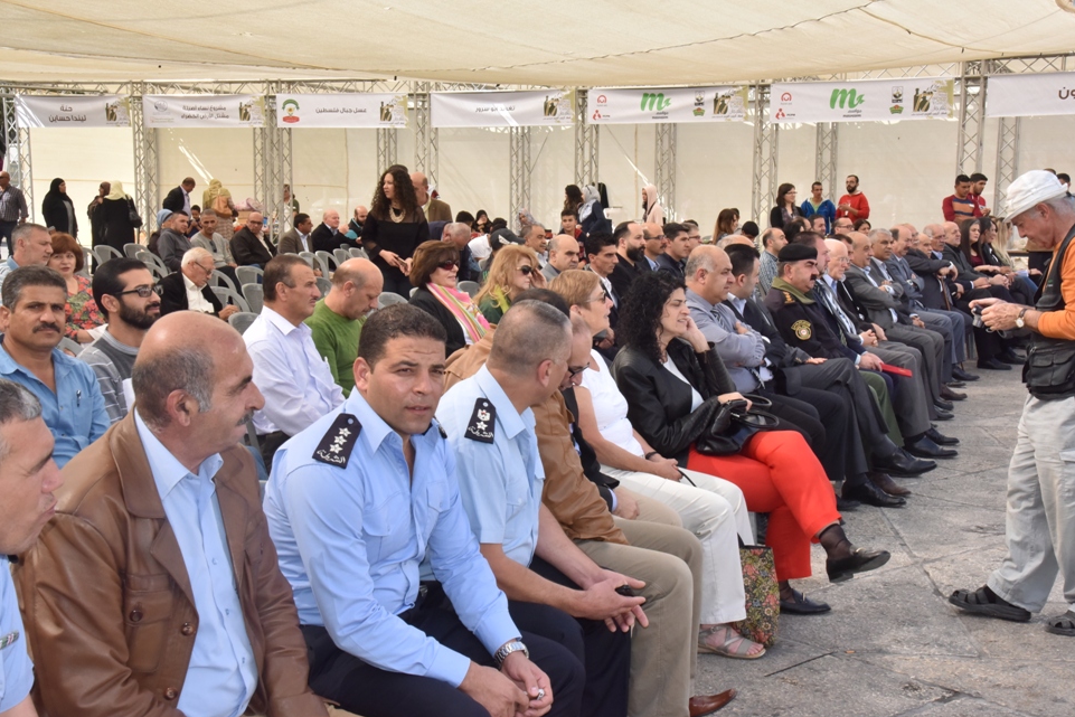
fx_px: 1463
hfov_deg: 40.3
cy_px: 360
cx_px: 562
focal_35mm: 49
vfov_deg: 27.5
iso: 1600
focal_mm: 46
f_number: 22
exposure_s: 1/250
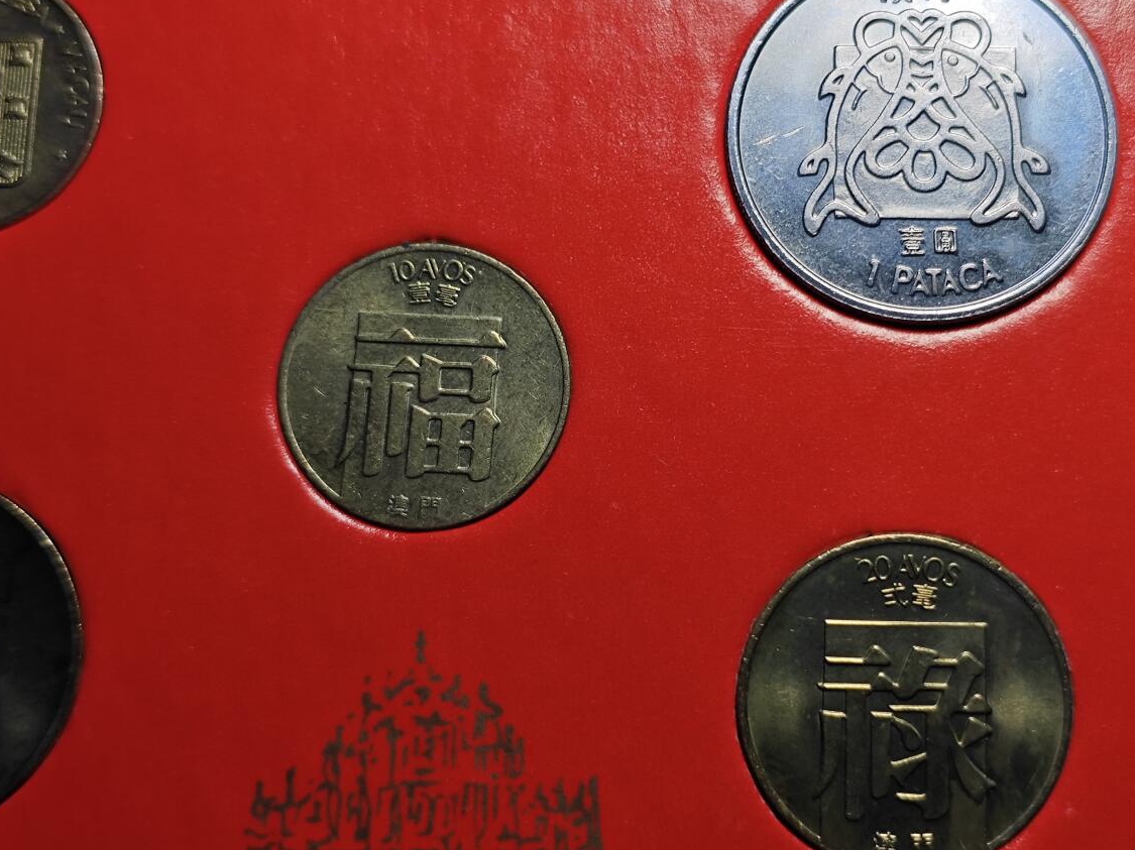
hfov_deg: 31.6
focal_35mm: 61
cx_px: 664
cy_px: 380
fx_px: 1999
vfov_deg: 24.0
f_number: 1.6
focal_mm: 5.84
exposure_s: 1/134
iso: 50
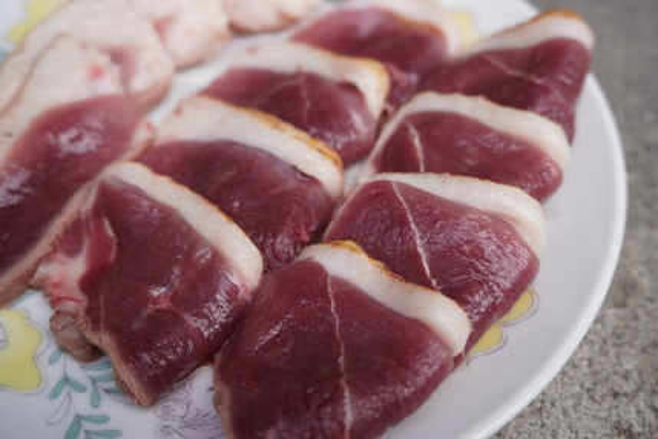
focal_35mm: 36
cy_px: 220
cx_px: 329
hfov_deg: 53.1
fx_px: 658
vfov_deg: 36.9
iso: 100
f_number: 4.5
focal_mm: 24
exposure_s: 1/125
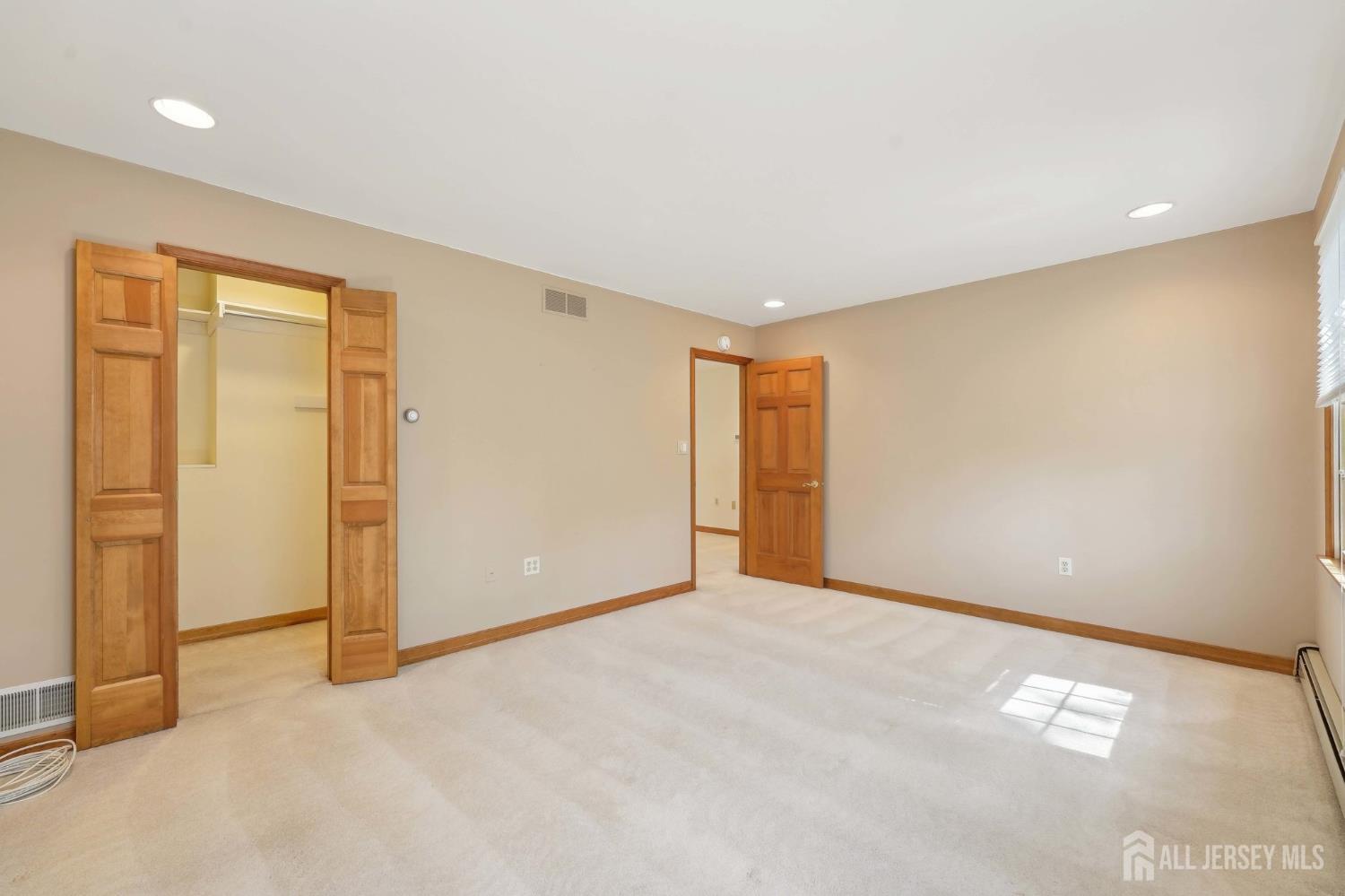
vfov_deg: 81.2
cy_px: 448
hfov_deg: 104.3
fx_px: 523
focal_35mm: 14
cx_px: 672
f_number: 8
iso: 500
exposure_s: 1/30
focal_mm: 14
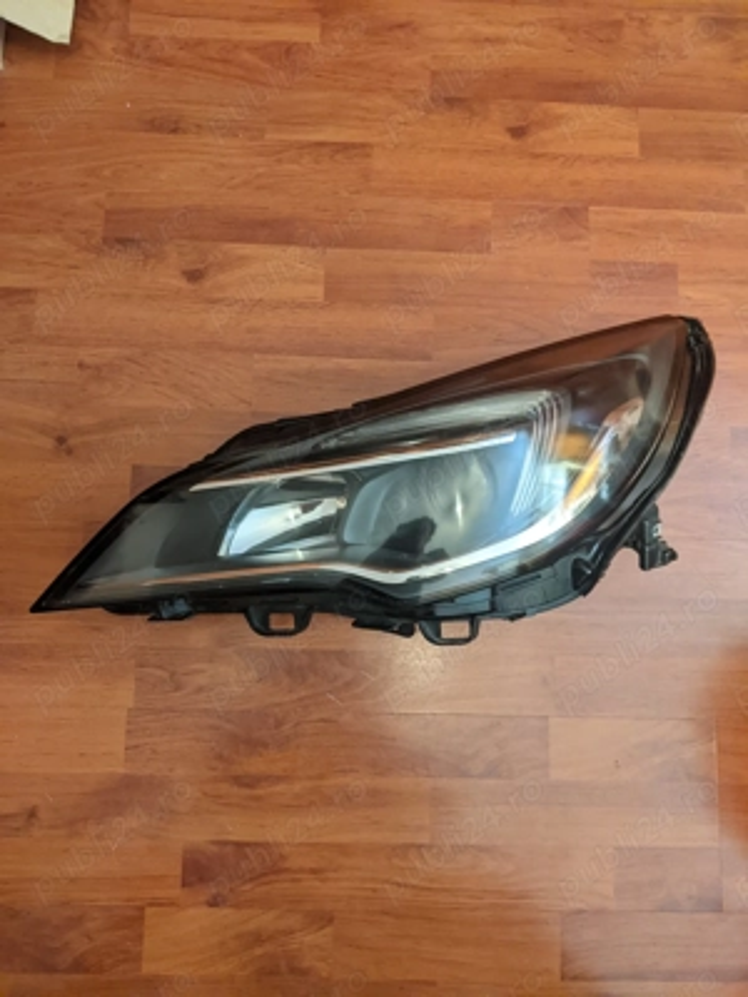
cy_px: 498
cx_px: 374
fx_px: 778
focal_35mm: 27
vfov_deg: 65.3
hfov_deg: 51.4
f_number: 1.8
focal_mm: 4.44
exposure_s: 1/25
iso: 385
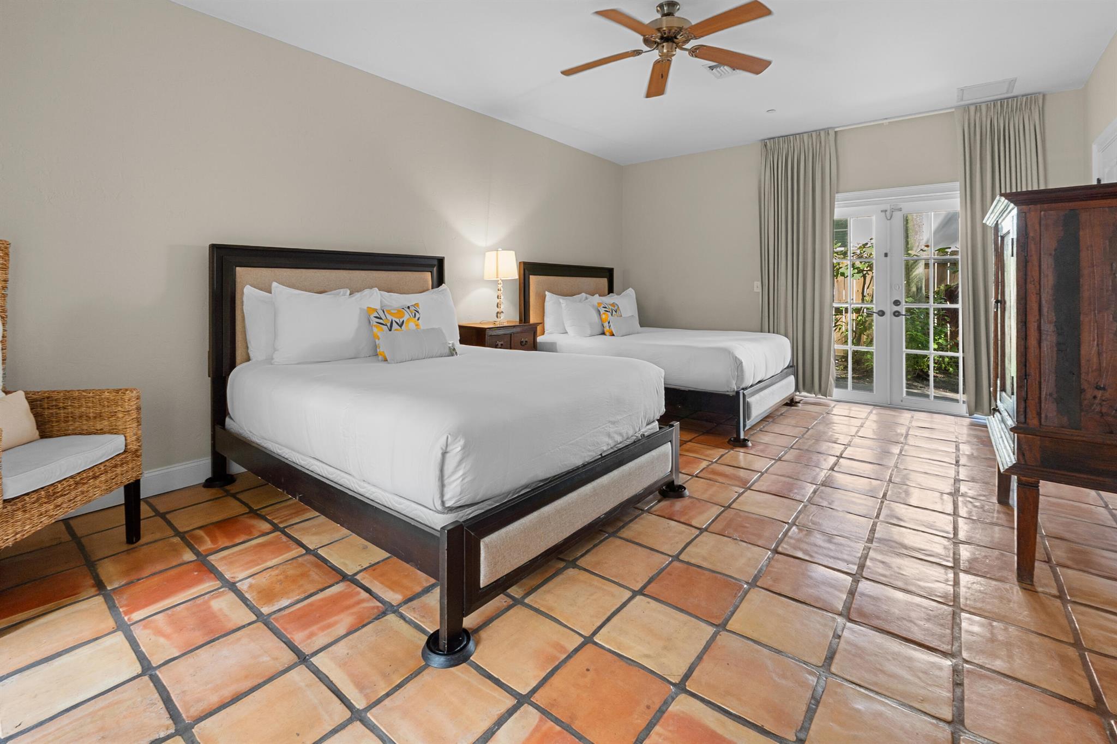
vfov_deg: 77.3
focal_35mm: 15
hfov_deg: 100.4
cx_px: 558
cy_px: 372
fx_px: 465
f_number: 7.1
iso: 100
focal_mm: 10
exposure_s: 1/3
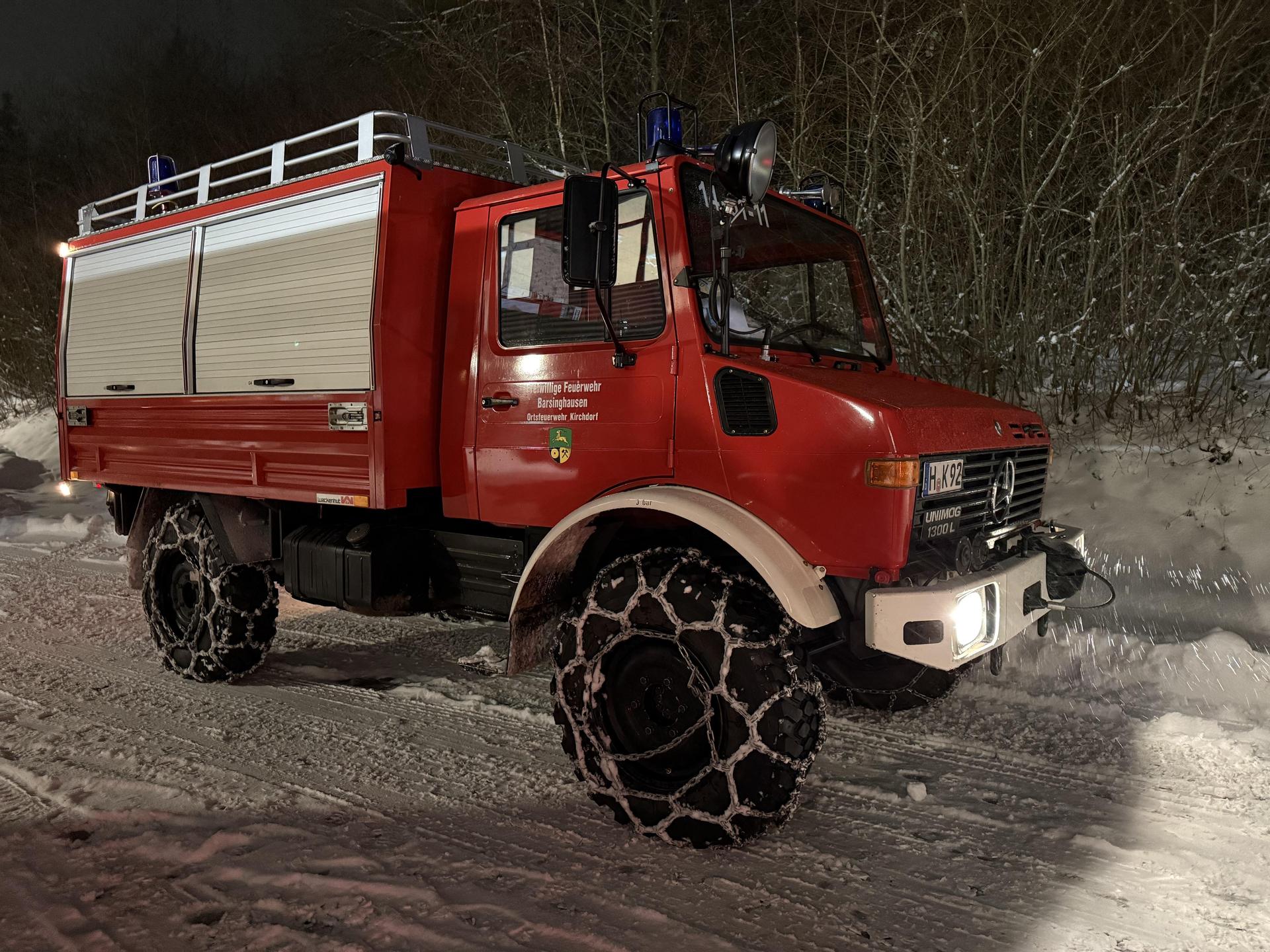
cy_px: 476
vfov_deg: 56.8
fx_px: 881
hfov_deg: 71.6
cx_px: 635
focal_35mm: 24
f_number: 1.78
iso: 1600
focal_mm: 6.76
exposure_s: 1/30
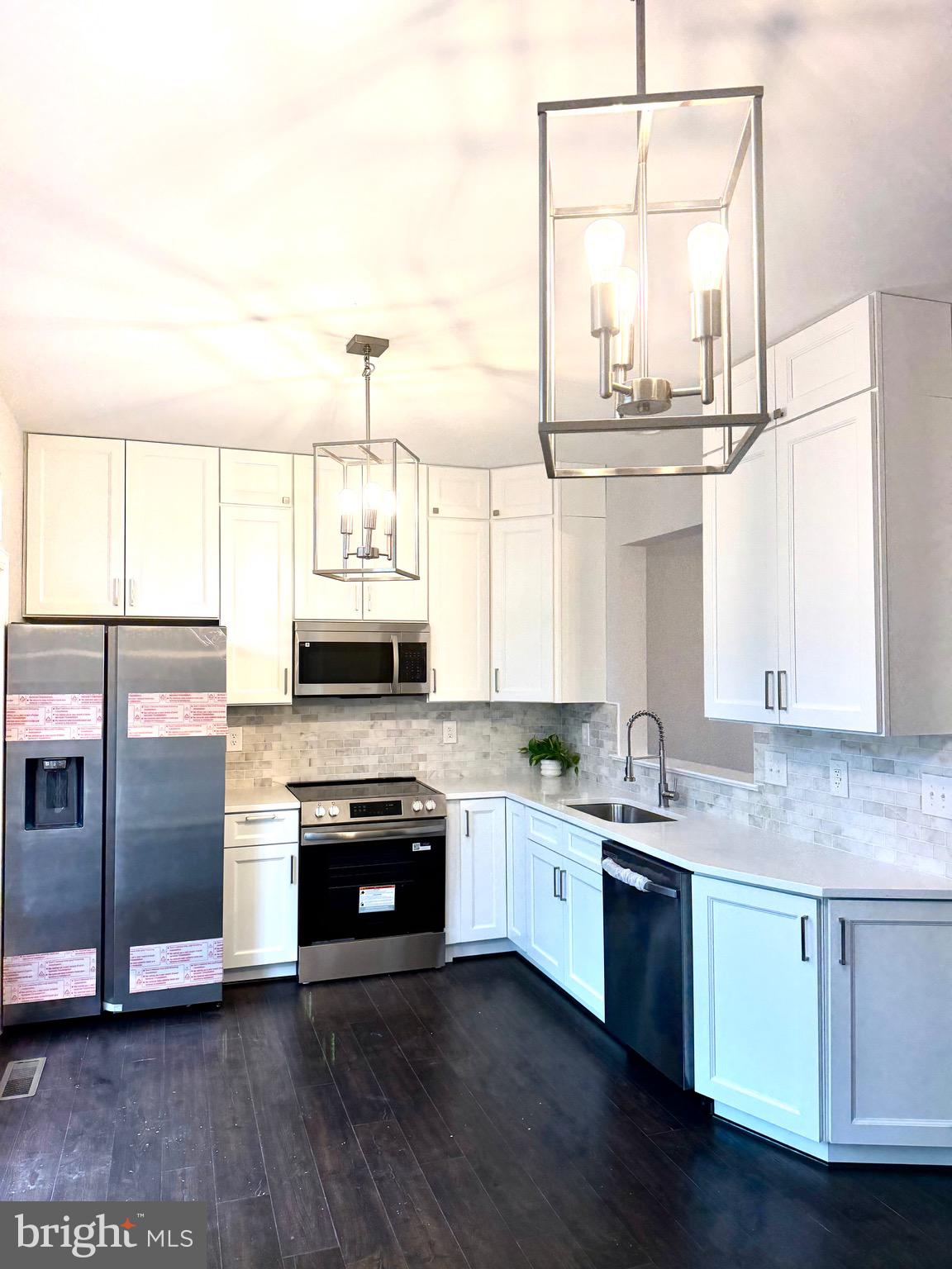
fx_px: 880
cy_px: 634
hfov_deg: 56.8
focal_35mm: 24
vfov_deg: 71.6
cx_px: 476
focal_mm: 6.76
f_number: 1.78
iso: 160
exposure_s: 1/214
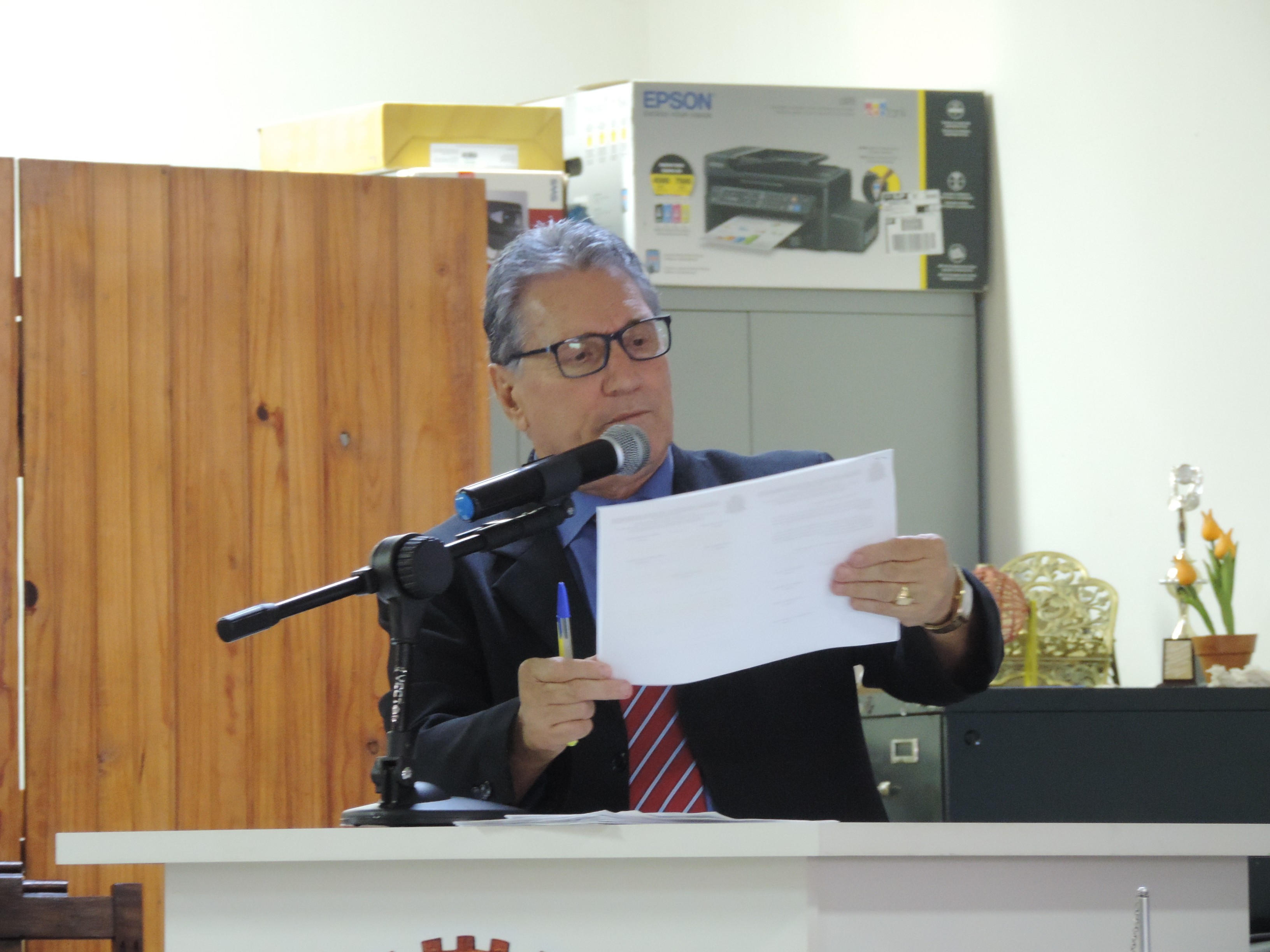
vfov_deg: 5.9
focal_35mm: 250
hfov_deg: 7.9
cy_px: 476
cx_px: 635
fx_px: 9172
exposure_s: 1/8
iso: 800
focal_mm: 44.5
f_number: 4.7
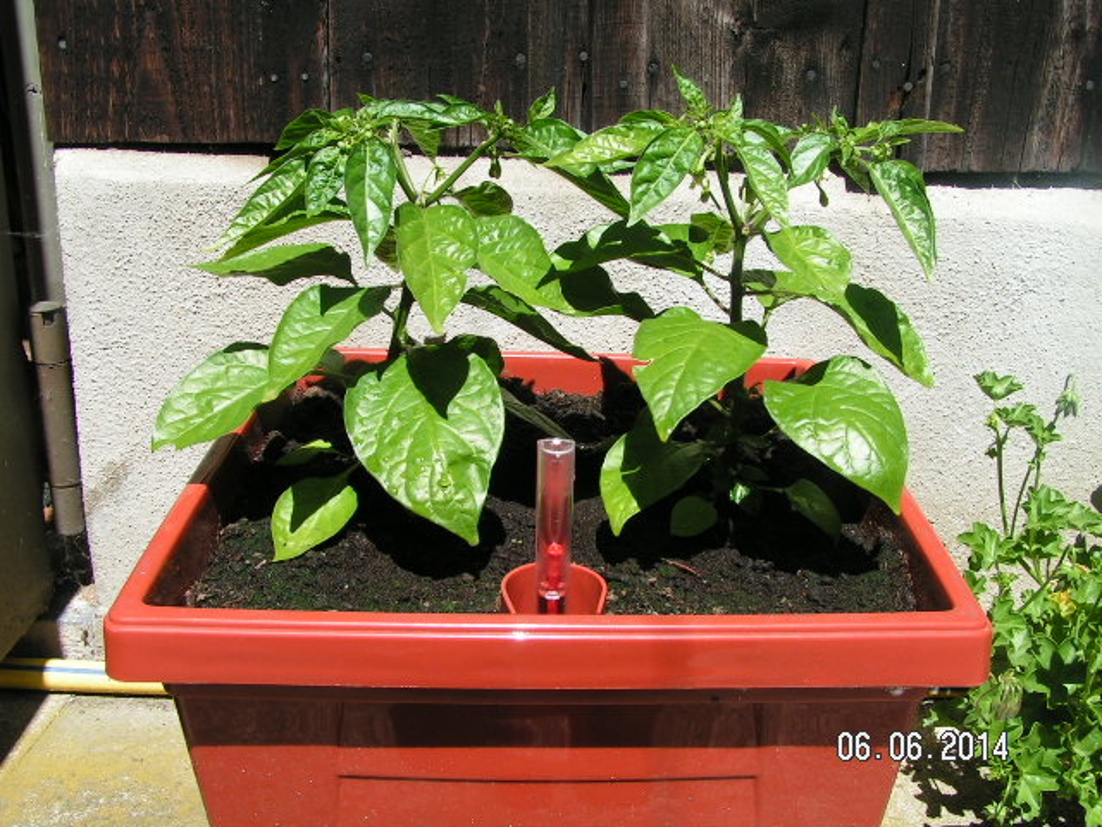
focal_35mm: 38
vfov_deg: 37.7
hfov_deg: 49.0
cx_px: 551
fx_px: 1210
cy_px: 414
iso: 50
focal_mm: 5.8
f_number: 5.6
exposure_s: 1/200
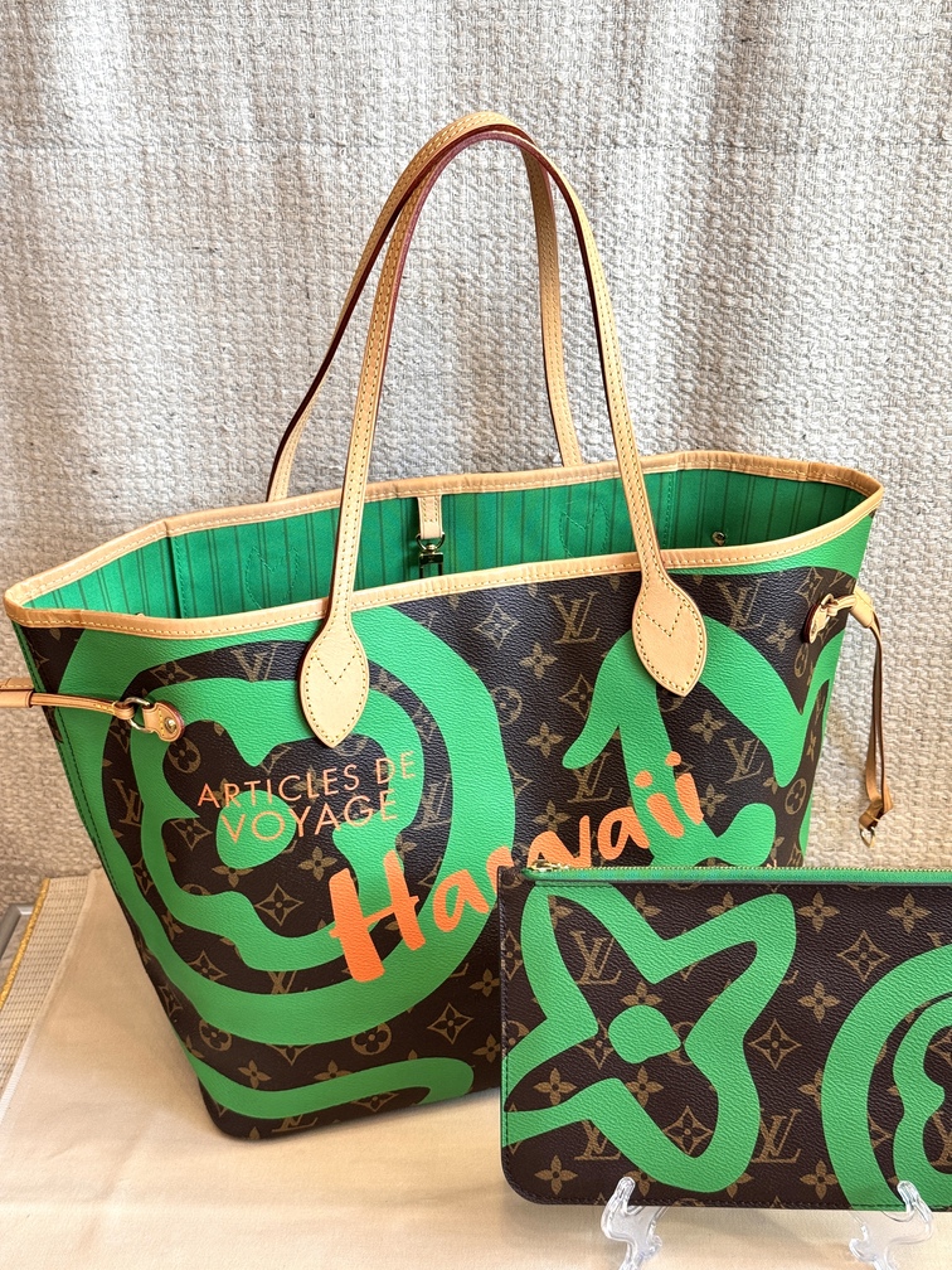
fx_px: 1760
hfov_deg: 30.3
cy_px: 635
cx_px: 476
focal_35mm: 48
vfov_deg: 39.7
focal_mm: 6.76
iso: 125
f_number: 1.78
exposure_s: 1/100
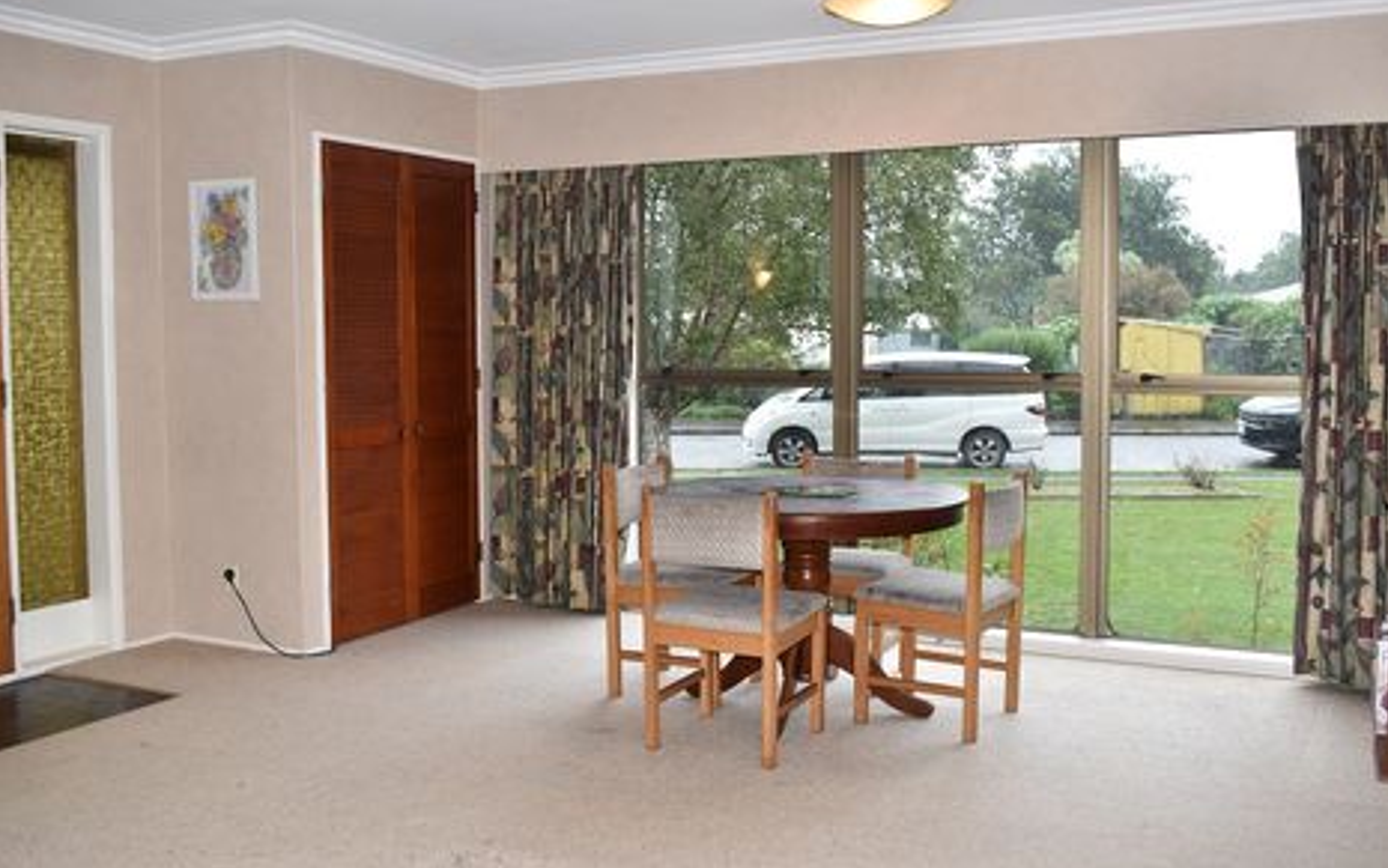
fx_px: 1344
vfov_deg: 35.8
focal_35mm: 36
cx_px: 698
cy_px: 410
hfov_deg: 54.6
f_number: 5.6
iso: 450
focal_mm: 23
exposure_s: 1/125
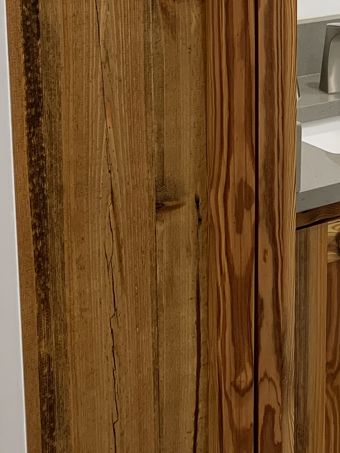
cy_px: 49
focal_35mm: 90
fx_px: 1178
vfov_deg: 21.3
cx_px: 482
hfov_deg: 15.4
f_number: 1.8
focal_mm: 4.25
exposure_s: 1/60
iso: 64
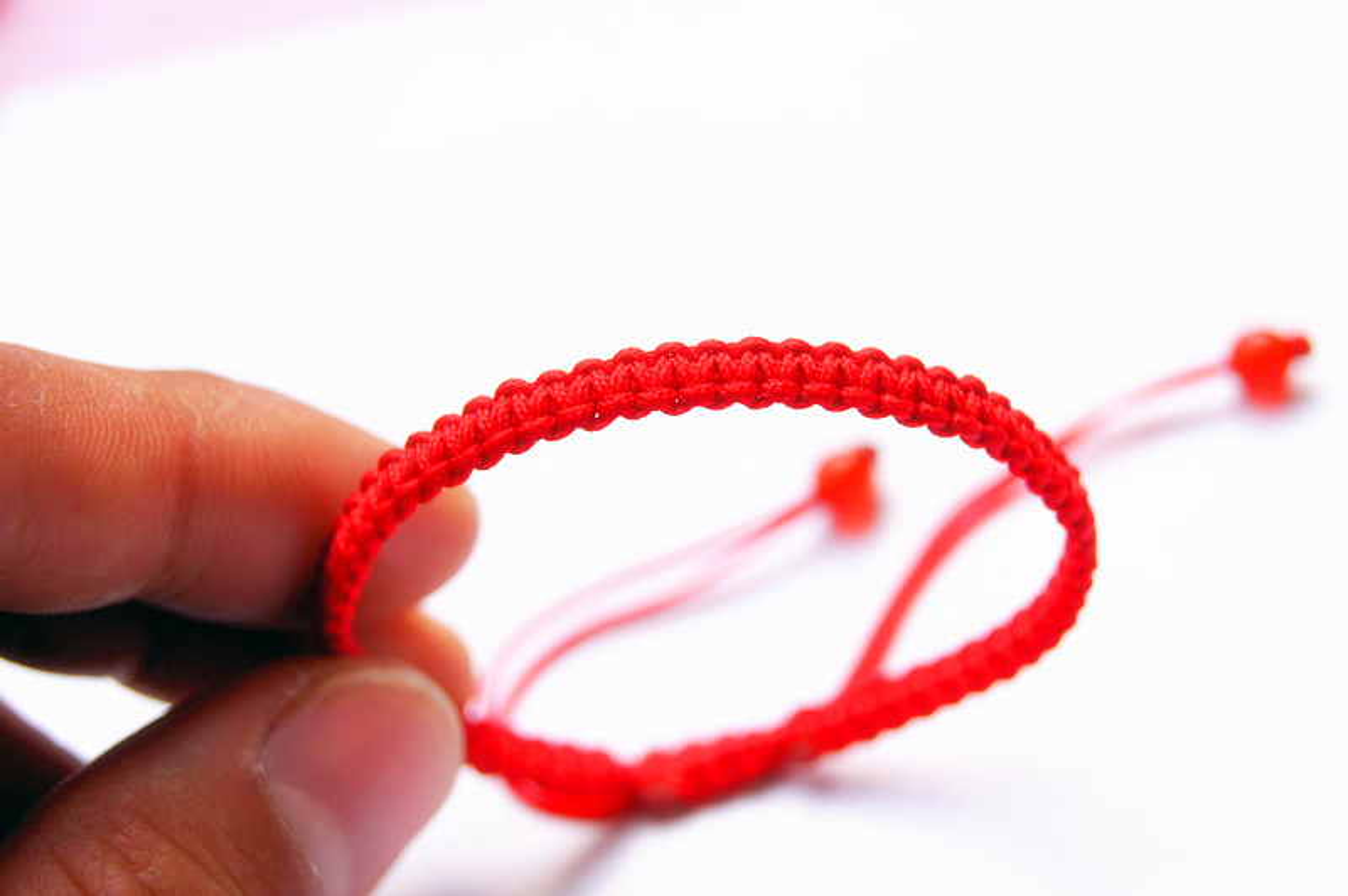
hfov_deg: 24.6
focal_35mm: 82
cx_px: 674
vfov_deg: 16.5
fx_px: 3087
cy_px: 448
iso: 200
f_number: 6.3
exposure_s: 1/800
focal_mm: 55
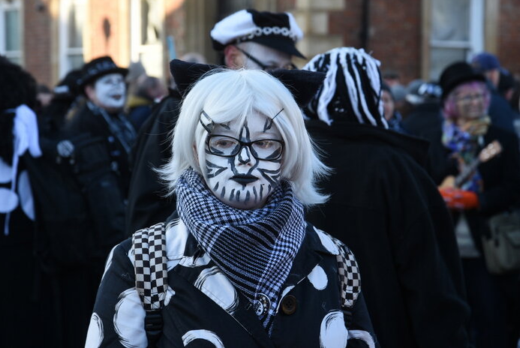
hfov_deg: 19.3
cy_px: 173
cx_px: 258
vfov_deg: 13.0
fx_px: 1533
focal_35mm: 106
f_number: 5
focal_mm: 70
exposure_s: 1/125
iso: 125
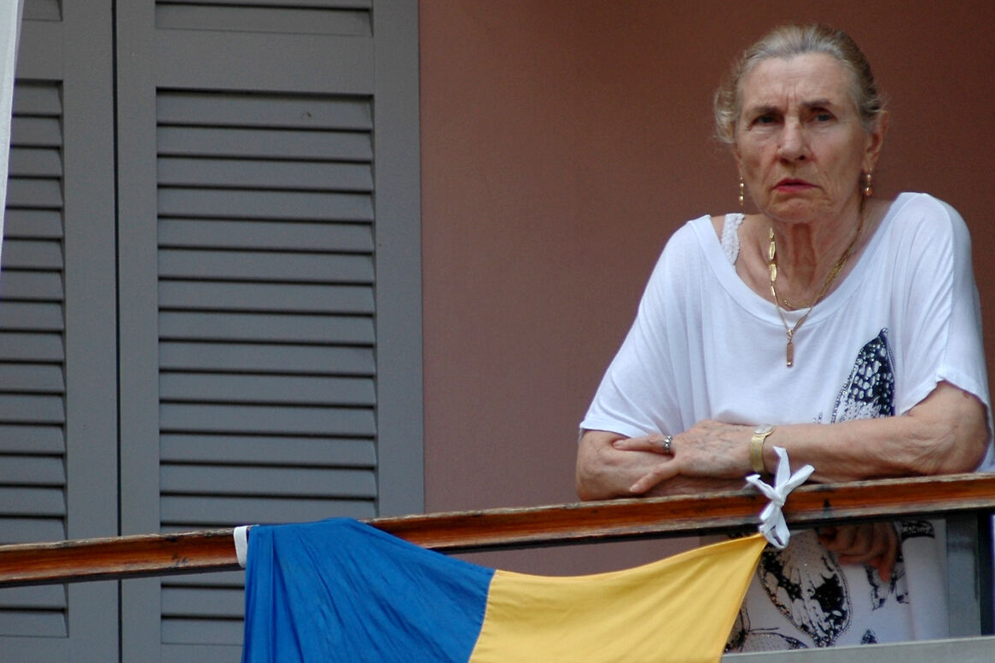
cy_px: 412
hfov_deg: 7.0
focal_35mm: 293
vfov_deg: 4.7
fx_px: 8097
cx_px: 486
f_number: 4.5
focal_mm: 95
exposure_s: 1/320
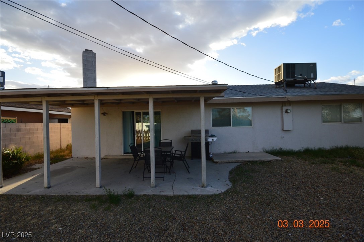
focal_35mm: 15
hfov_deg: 100.5
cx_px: 182
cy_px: 121
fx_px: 151
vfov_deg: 77.2
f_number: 10
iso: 400
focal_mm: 10
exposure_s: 1/200
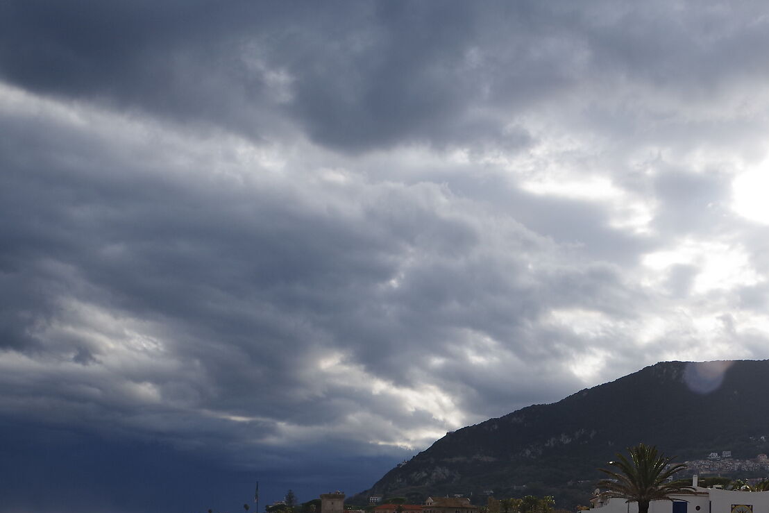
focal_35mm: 52
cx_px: 611
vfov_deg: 24.7
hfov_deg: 36.9
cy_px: 523
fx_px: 1111
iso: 200
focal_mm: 24
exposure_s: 1/400
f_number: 8
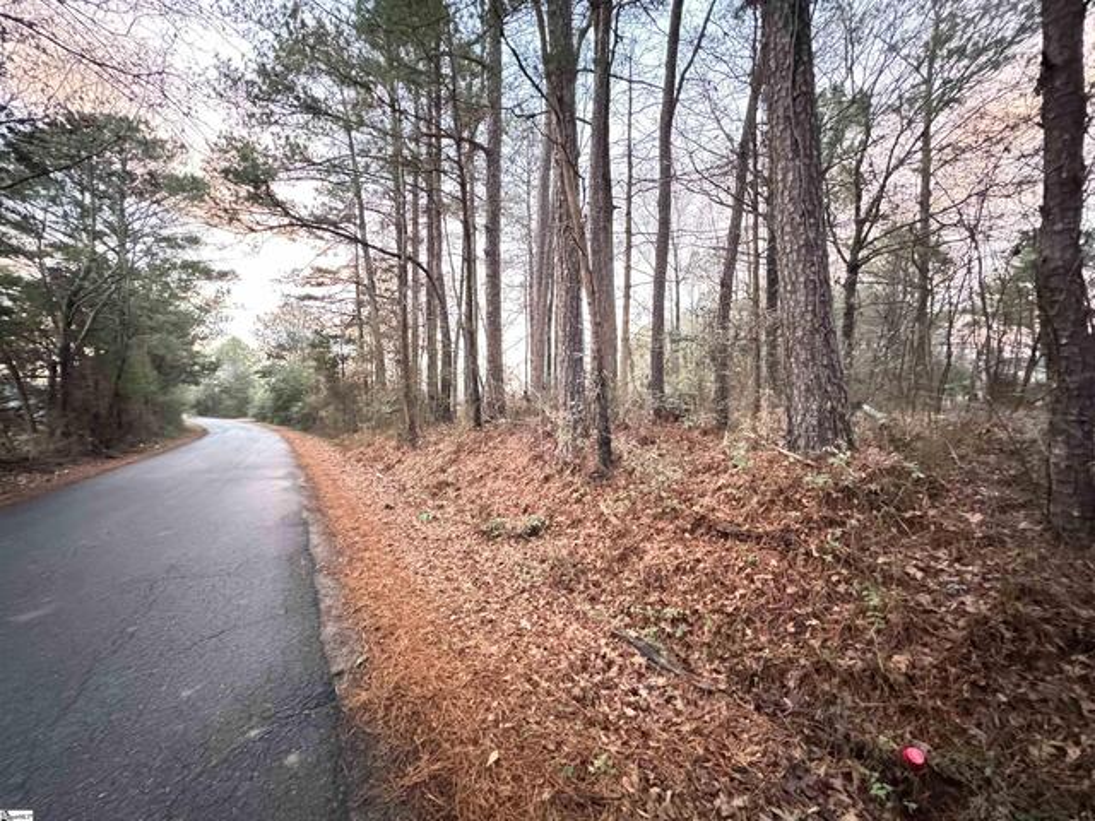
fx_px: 443
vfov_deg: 85.7
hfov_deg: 102.1
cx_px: 548
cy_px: 410
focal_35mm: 14
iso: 2500
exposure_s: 1/23
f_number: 2.2
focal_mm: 2.22
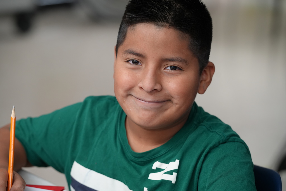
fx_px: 1109
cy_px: 96
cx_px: 143
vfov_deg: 9.8
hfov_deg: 14.7
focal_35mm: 140
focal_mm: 139.6
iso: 1600
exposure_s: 1/160
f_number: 4
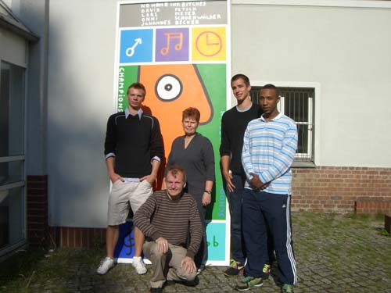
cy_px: 146
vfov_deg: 37.7
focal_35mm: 38
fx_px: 429
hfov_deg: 49.0
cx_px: 196
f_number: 4.3
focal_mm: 6.2
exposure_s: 1/1250
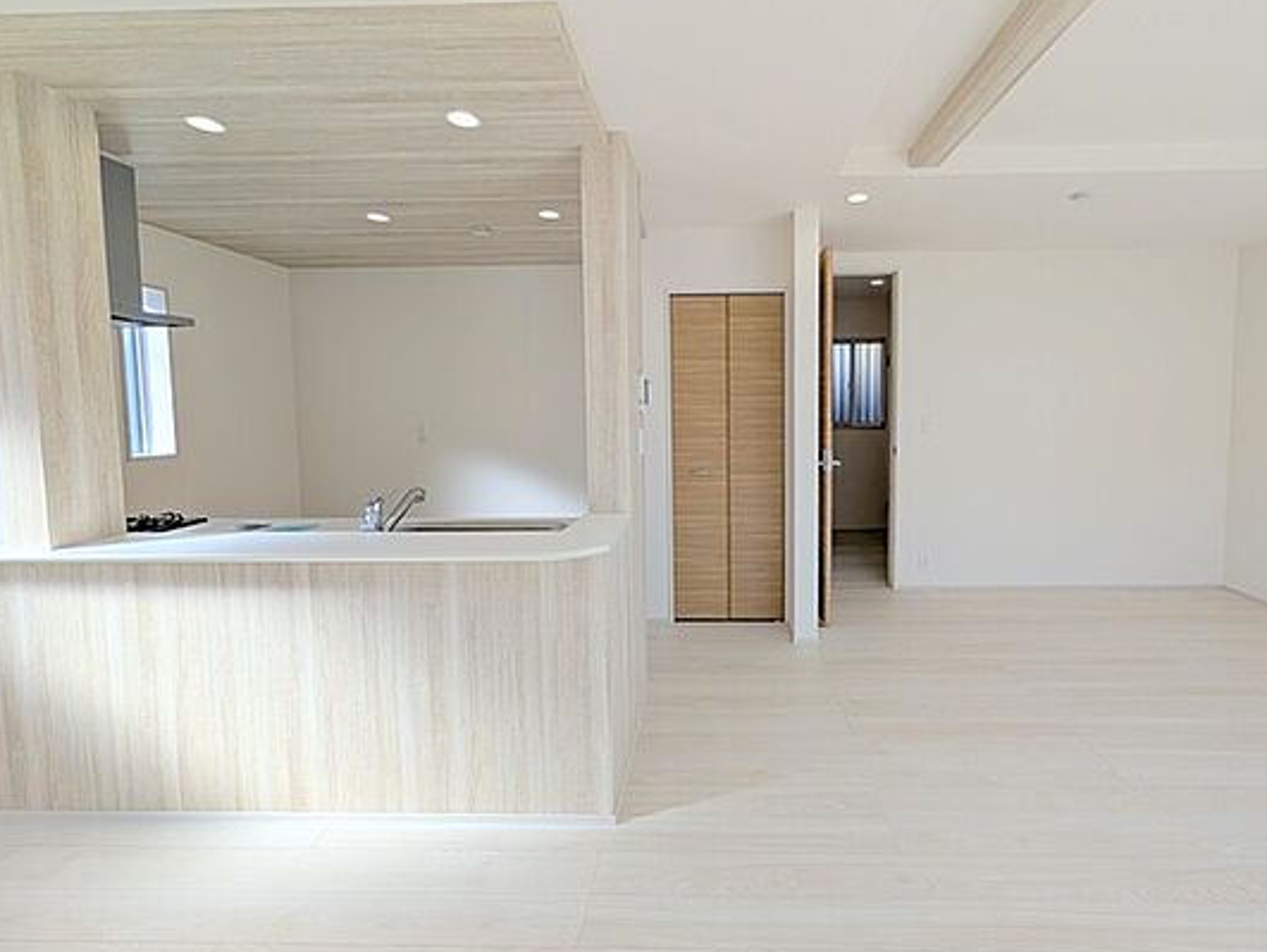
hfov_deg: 101.6
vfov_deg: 85.5
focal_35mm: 14
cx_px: 706
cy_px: 431
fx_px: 513
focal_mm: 2.02
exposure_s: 1/976
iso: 67
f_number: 1.7
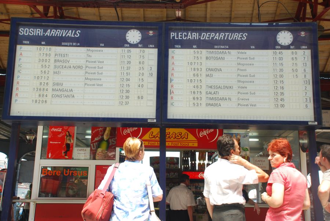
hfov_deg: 42.3
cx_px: 165
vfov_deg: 29.0
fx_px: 427
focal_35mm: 46
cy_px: 110
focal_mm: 31
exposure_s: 1/40
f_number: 5
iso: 200
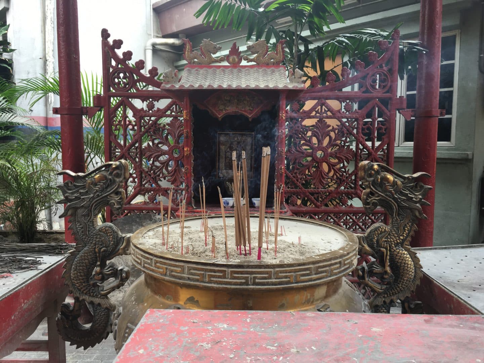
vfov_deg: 48.2
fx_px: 405
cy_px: 182
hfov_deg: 61.7
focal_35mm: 29
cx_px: 242
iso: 25
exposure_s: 1/50
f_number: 2.2
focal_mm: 4.15
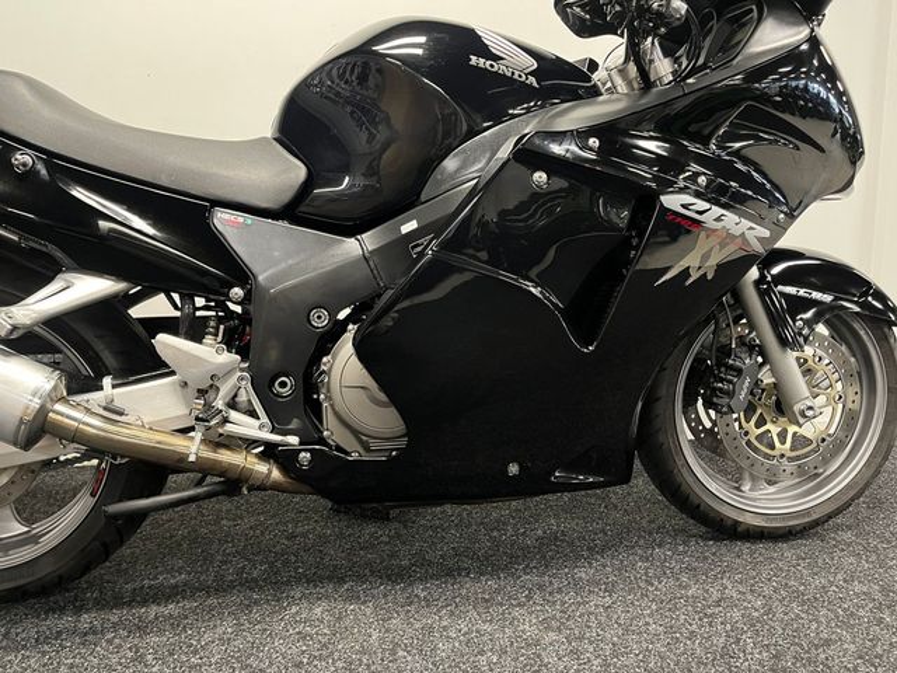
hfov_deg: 67.3
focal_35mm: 26
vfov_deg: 53.1
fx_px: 674
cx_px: 448
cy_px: 336
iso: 500
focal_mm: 5.1
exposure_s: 1/50
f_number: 1.6
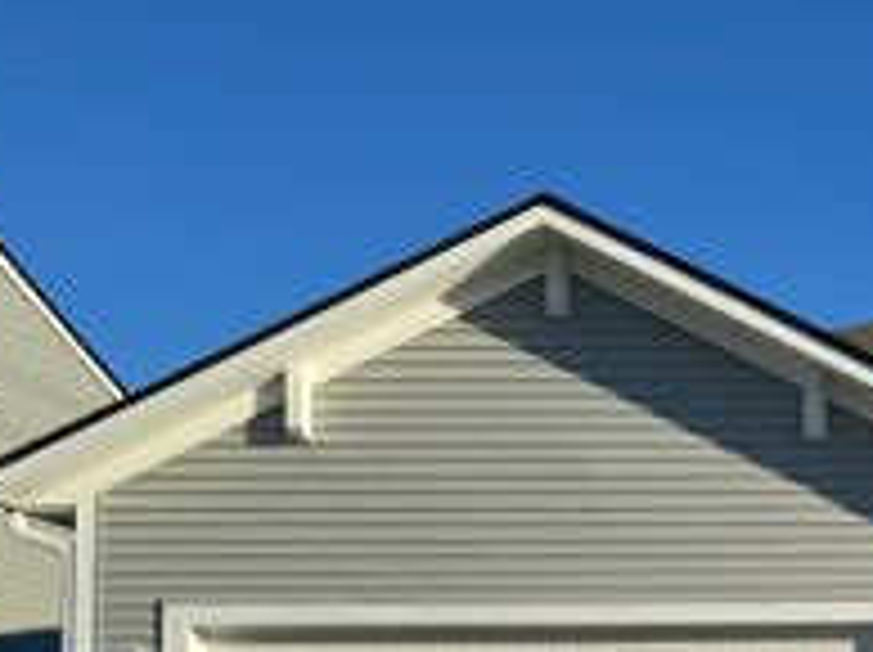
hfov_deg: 28.8
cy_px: 722
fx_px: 1562
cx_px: 914
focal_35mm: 62
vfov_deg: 22.3
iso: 80
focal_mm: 6.86
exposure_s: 1/4950
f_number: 1.78
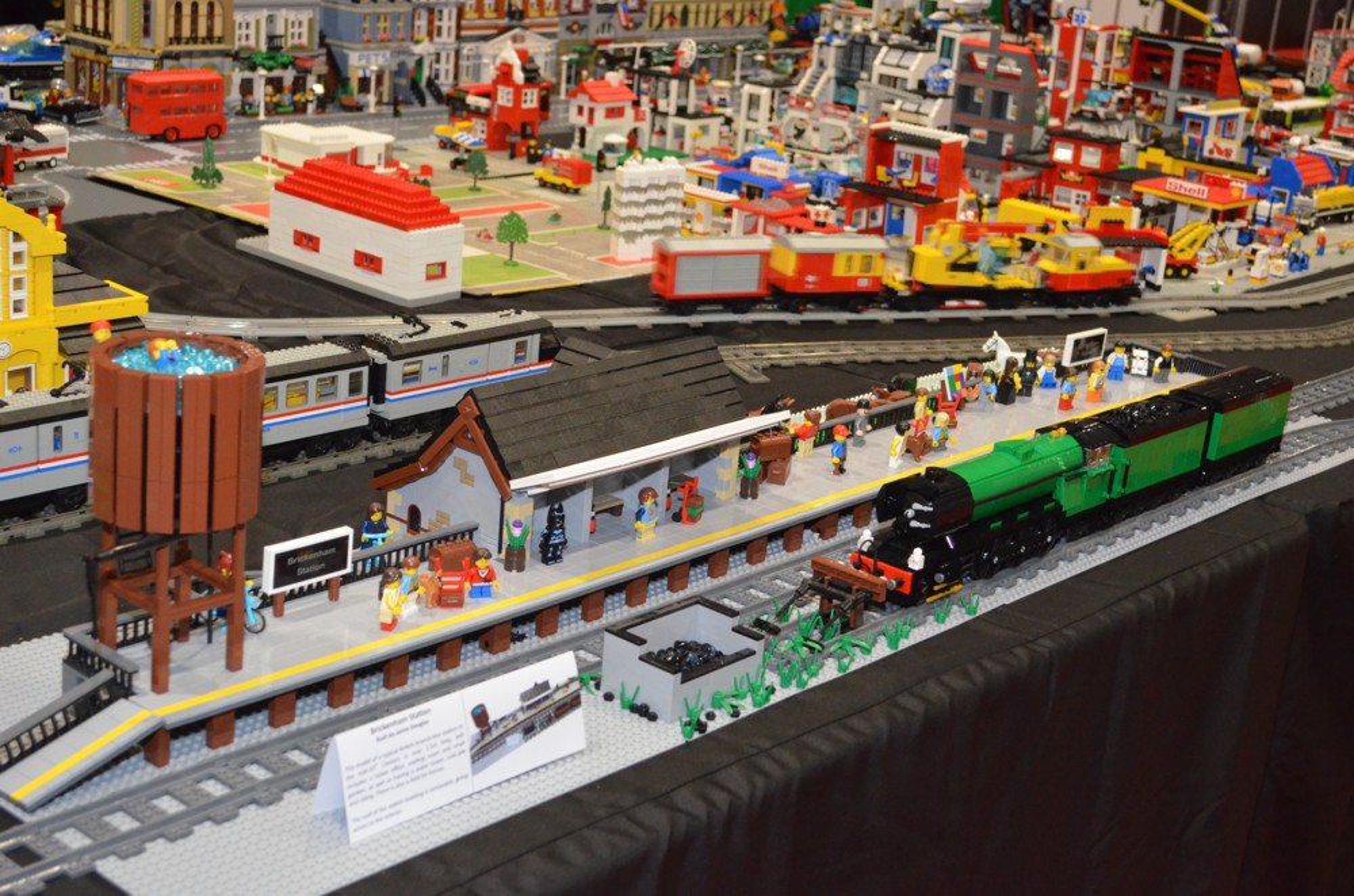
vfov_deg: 25.6
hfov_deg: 37.9
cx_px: 677
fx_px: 1970
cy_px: 448
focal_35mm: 52
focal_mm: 35
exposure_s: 1/60
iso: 3200
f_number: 5
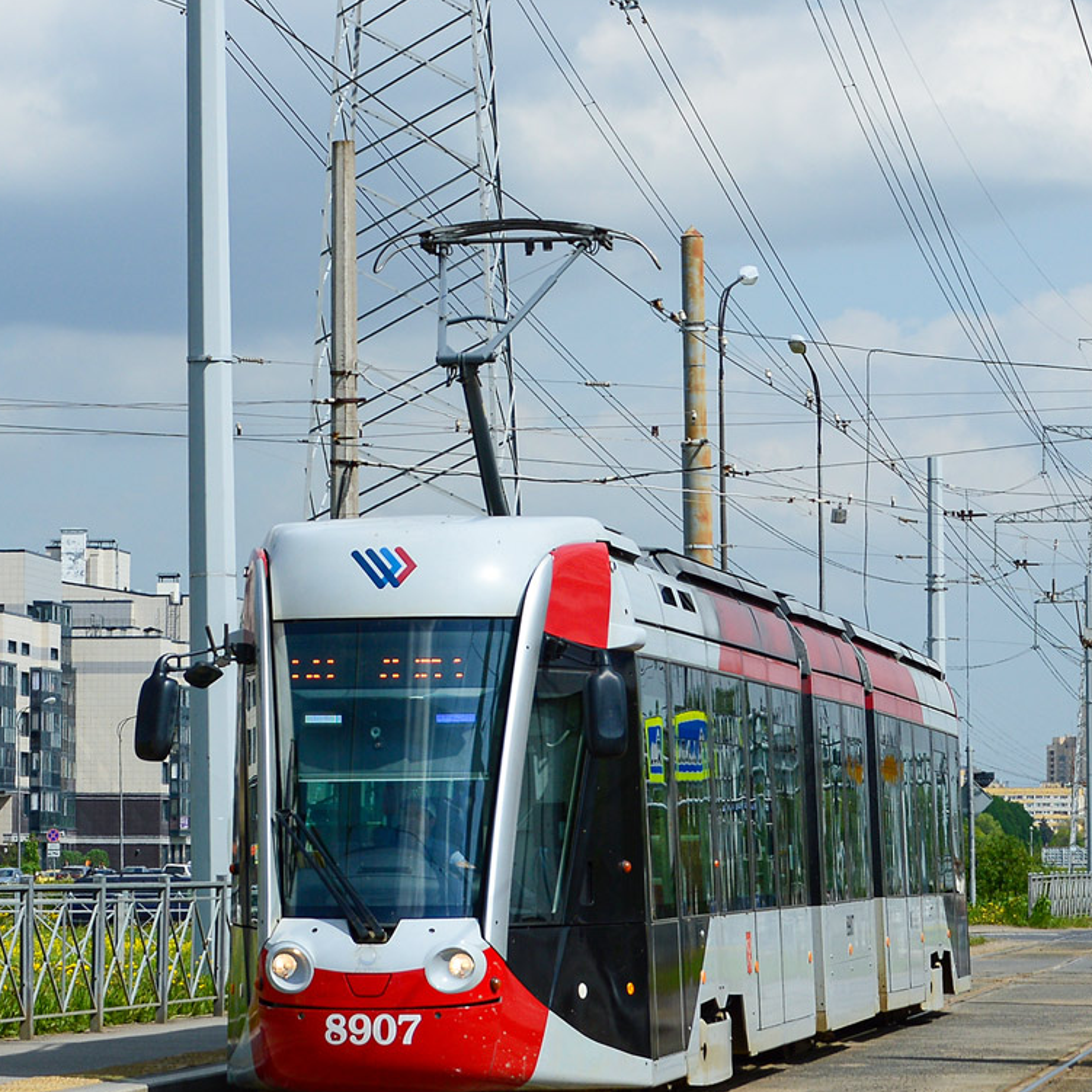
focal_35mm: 107
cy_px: 595
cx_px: 443
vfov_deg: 16.3
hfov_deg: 16.3
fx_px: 3819
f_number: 6.3
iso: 100
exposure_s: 1/800
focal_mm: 42
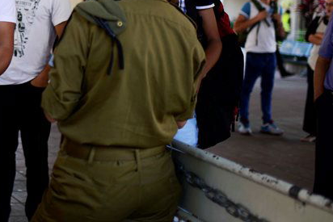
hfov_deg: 21.9
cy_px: -19
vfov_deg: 15.3
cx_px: -49
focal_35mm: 87
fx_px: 805
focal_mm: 35
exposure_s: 1/320
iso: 100
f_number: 1.4
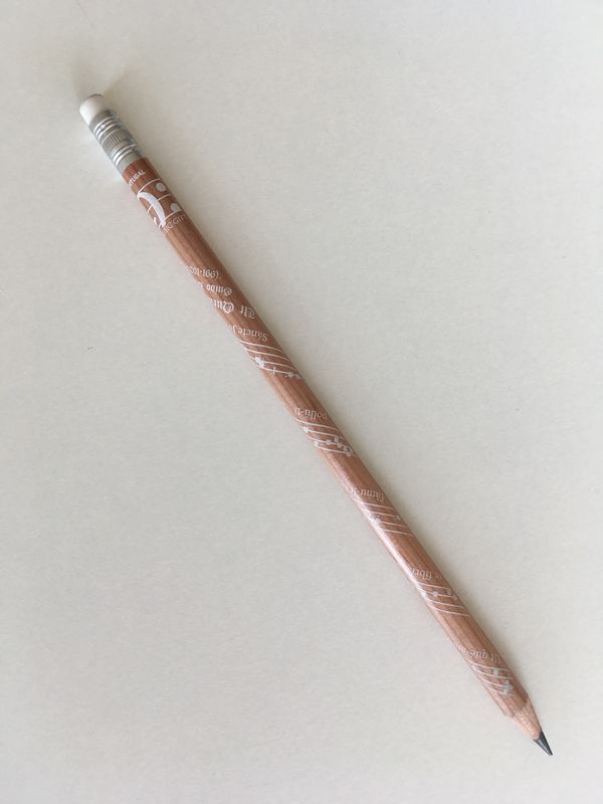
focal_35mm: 29
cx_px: 302
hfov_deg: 48.2
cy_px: 402
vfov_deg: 61.7
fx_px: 674
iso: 25
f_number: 2.2
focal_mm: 4.15
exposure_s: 1/127
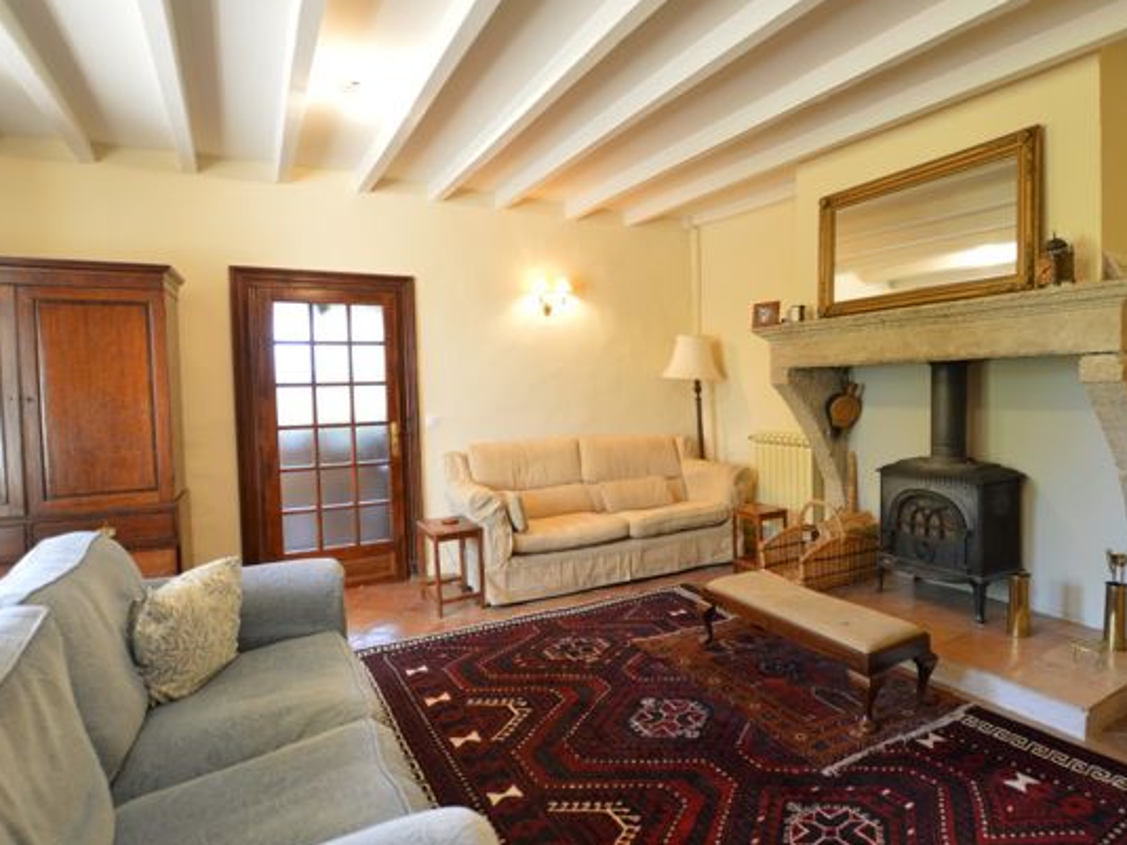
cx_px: 648
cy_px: 407
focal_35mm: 19
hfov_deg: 84.1
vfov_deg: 68.6
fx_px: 618
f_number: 3.5
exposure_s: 1/60
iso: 800
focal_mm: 10
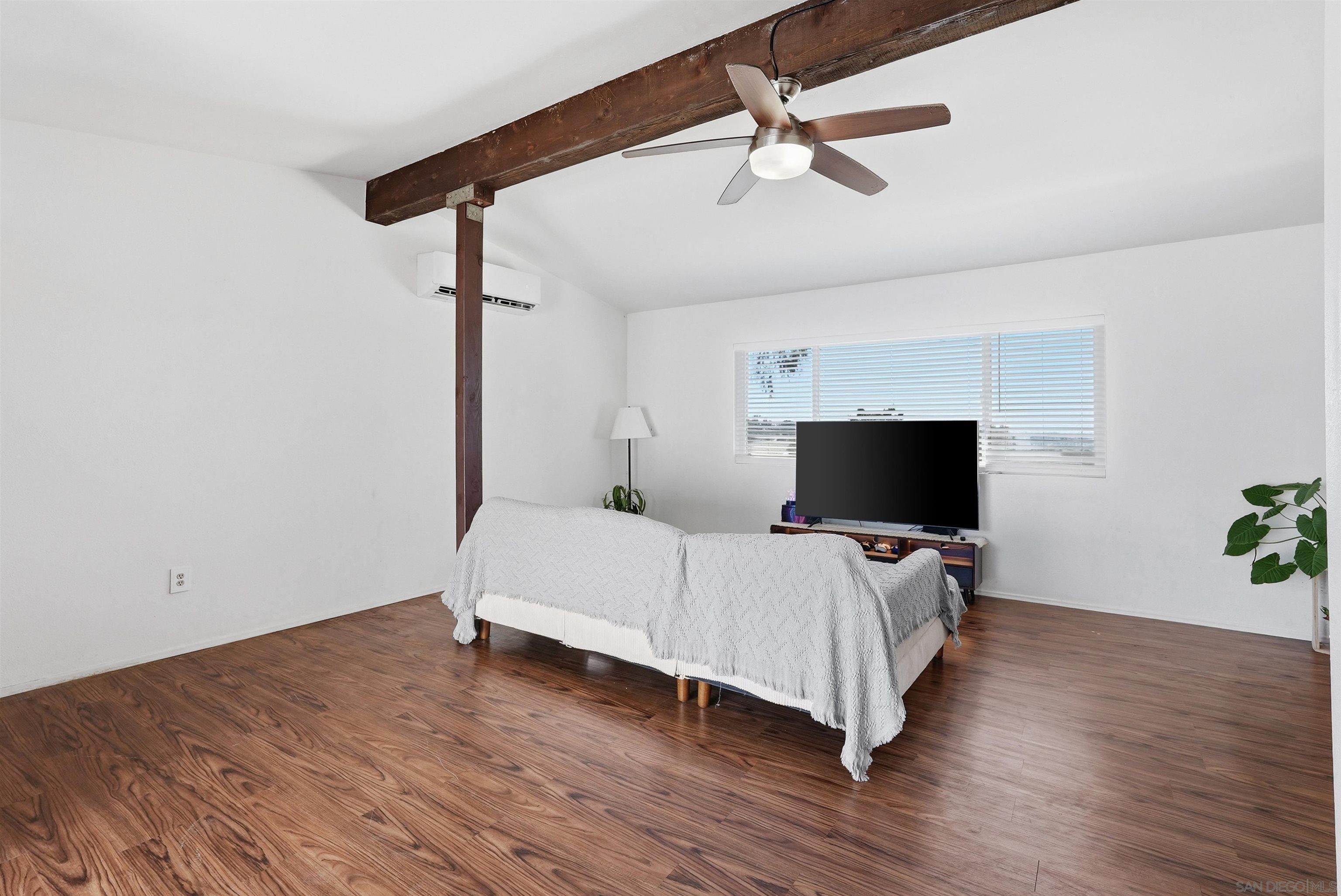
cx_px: 670
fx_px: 615
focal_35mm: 16
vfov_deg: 72.1
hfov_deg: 95.0
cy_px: 448
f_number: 5.6
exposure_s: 1/15
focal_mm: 16.5
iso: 500
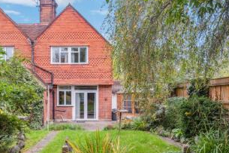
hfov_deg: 69.5
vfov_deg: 50.7
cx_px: 77
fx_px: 159
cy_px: 96
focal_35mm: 25
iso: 320
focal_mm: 16
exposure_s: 1/30
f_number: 5.6
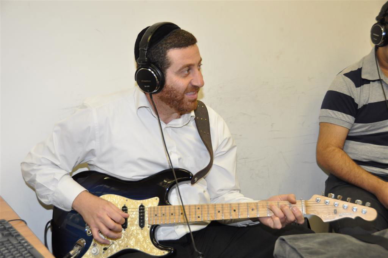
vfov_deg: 23.7
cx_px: 194
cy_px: 129
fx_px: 614
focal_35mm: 57
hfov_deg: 35.1
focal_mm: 38
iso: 560
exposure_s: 1/60
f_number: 4.2
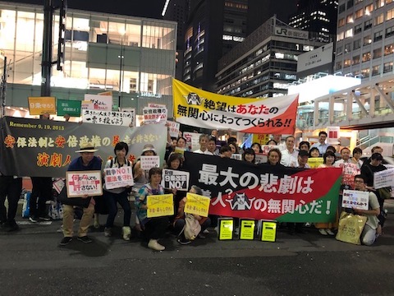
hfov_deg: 63.4
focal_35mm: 28
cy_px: 148
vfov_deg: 49.7
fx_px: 319
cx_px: 197
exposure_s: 1/8
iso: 80
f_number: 1.8
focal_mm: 3.99
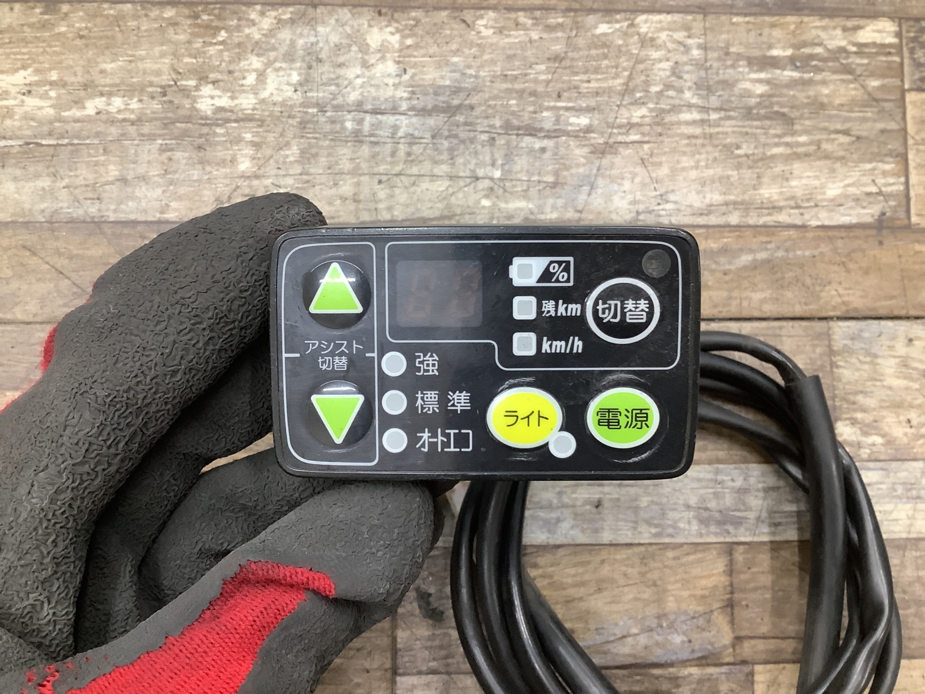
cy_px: 347
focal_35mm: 31
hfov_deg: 58.3
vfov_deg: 45.5
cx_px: 462
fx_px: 828
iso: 200
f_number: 2.4
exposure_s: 1/60
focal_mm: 3.3
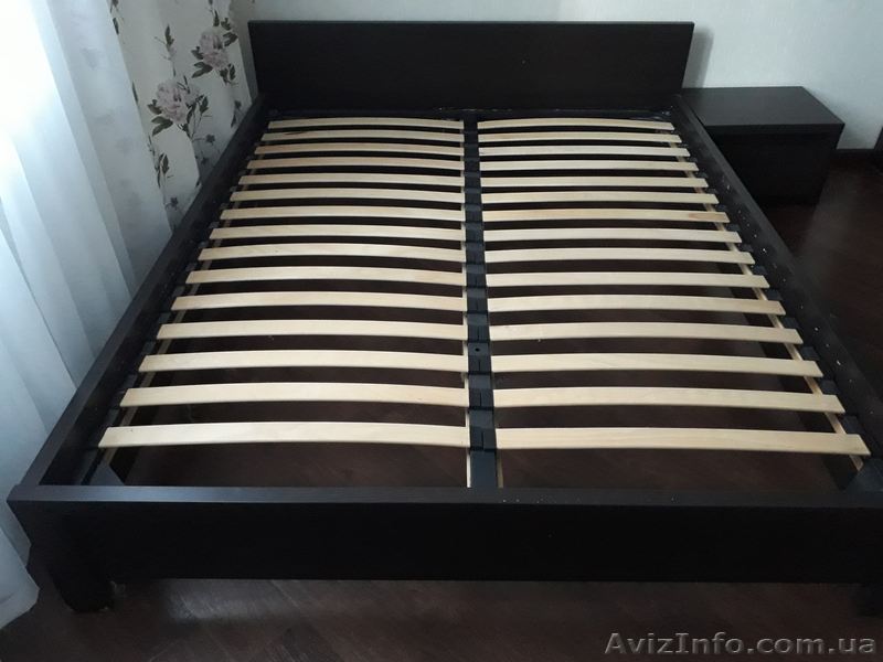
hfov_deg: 65.3
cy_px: 331
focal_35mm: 27
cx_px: 442
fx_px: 689
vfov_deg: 51.4
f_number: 1.9
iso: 500
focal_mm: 3.6
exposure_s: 1/17
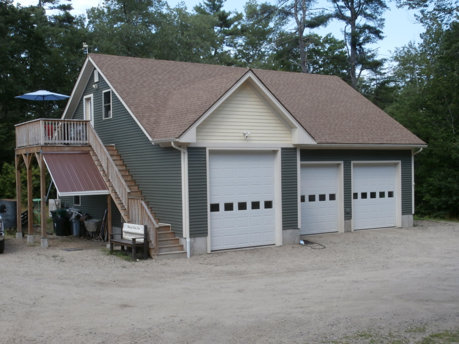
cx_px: 230
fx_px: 623
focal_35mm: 47
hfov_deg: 40.4
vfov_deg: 30.9
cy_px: 172
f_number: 4.2
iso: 100
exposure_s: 1/320
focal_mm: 8.29
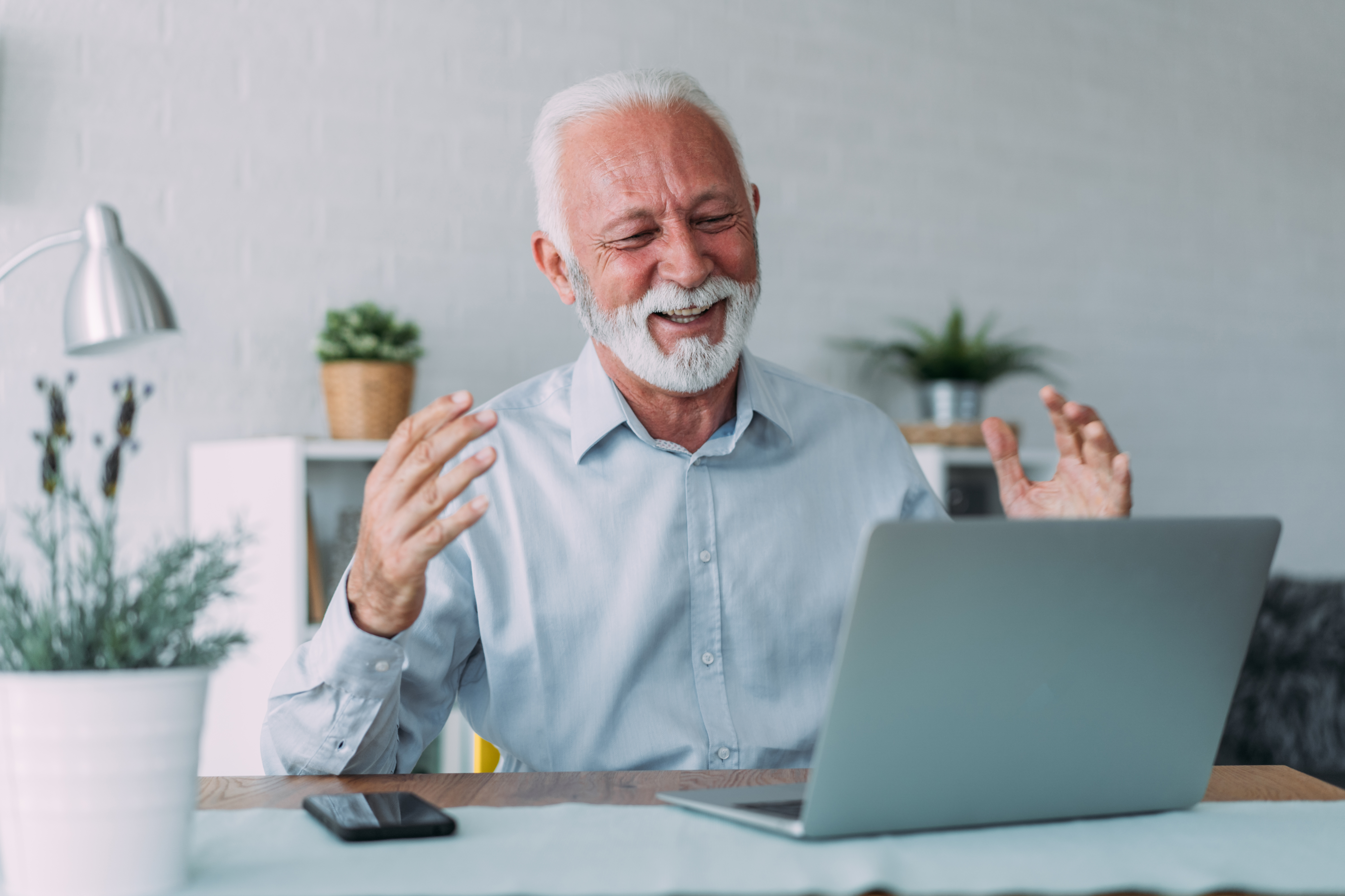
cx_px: 672
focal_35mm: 55
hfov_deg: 36.2
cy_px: 448
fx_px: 2055
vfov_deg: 24.6
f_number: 2.2
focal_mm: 55
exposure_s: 1/250
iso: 400
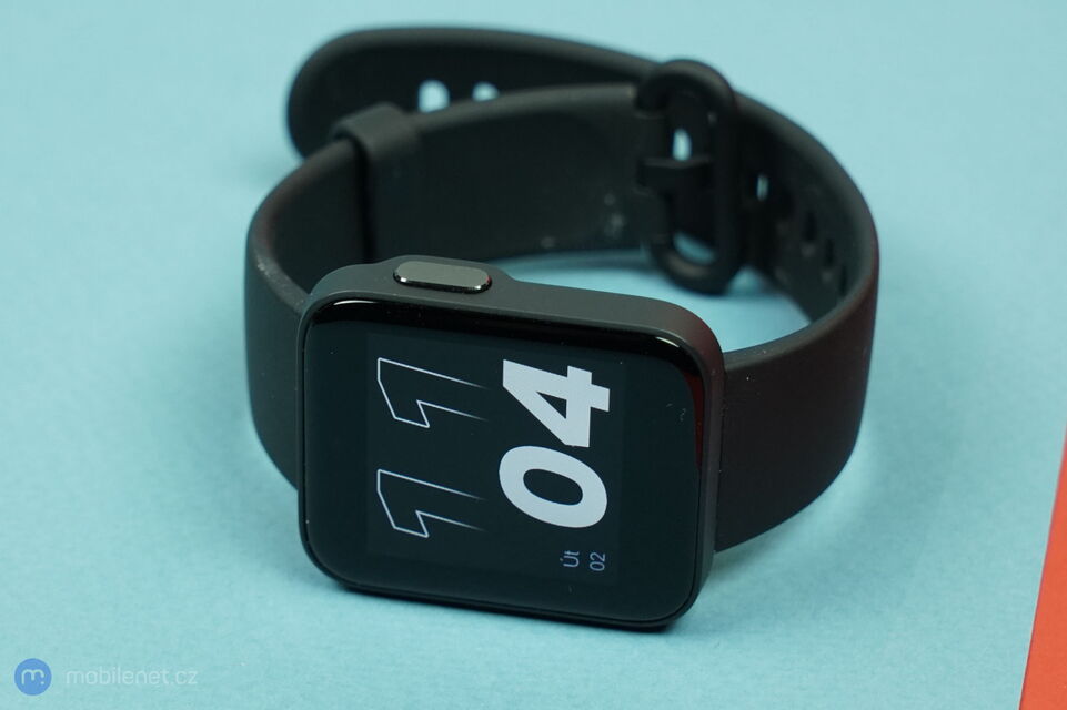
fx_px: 2074
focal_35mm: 70
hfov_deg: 28.9
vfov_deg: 19.4
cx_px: 534
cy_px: 355
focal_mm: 70
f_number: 8
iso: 2500
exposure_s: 1/160
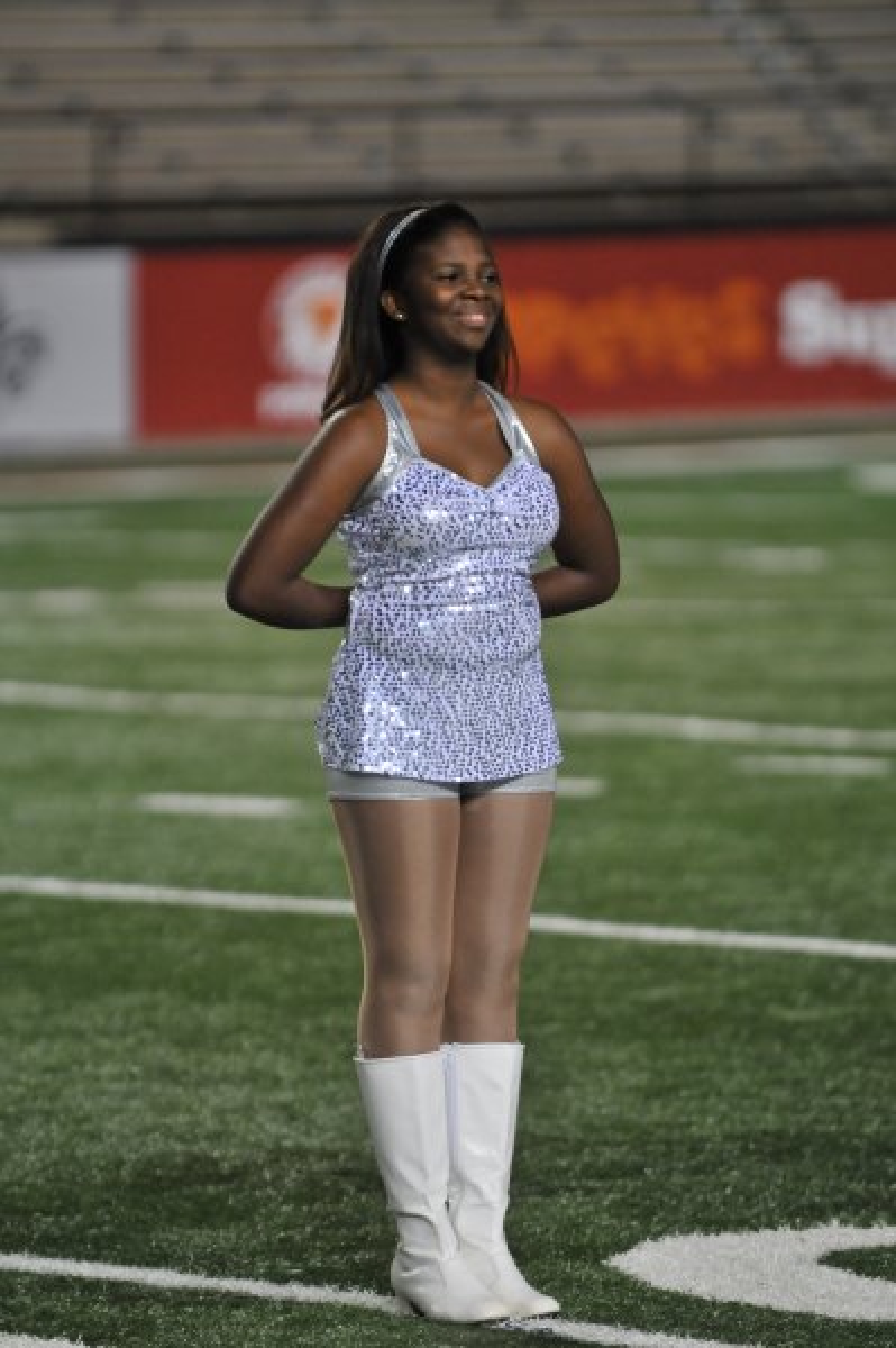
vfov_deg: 6.9
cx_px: 448
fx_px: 11219
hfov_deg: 4.6
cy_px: 674
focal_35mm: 300
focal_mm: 200
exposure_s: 1/400
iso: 800
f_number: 2.8
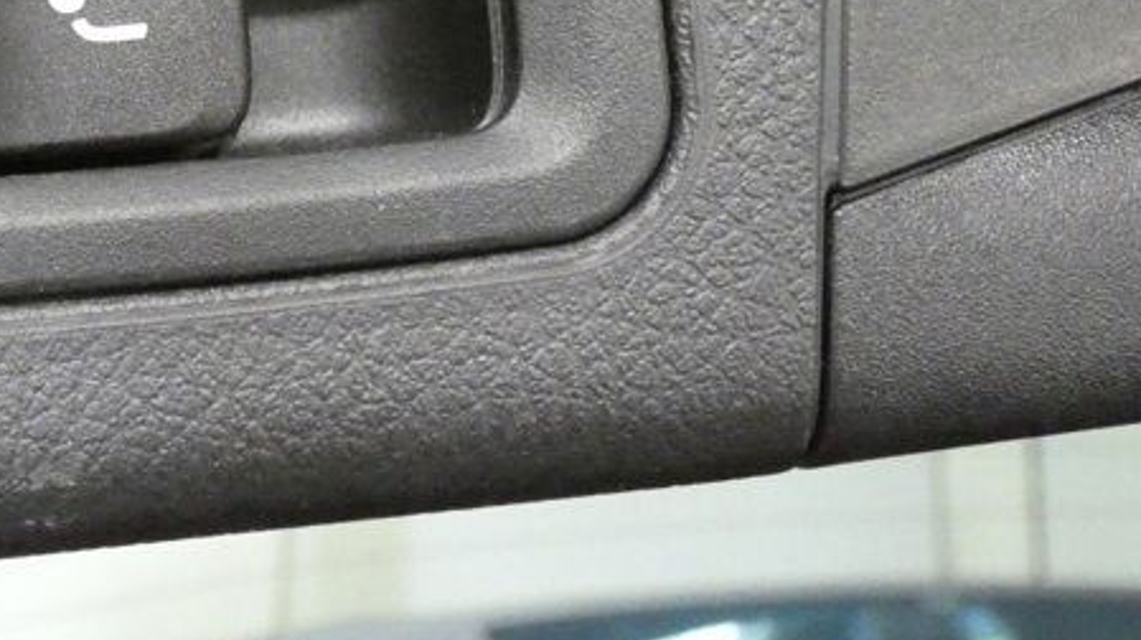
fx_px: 2056
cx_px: 168
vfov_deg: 17.4
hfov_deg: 30.0
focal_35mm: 68
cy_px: 38
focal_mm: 6.2
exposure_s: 1/80
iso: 3200
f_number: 3.4
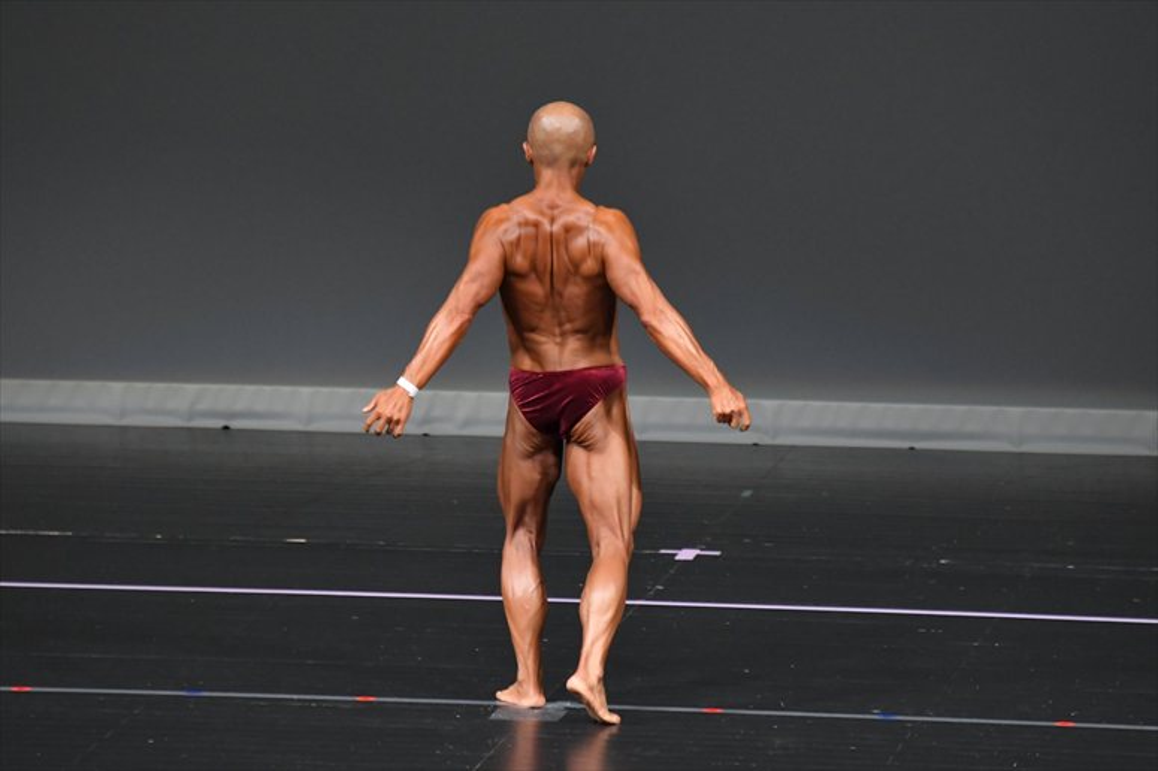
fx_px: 12057
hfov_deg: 5.5
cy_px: 386
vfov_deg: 3.7
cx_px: 579
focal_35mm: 375
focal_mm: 250
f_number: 5.6
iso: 4000
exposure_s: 1/400
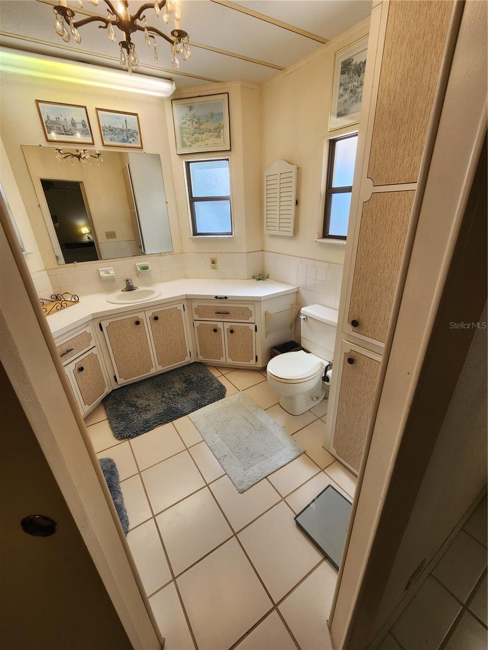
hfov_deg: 89.9
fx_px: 244
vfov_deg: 106.2
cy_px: 325
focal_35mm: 13
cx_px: 244
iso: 80
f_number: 2.2
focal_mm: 2.2
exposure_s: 1/120
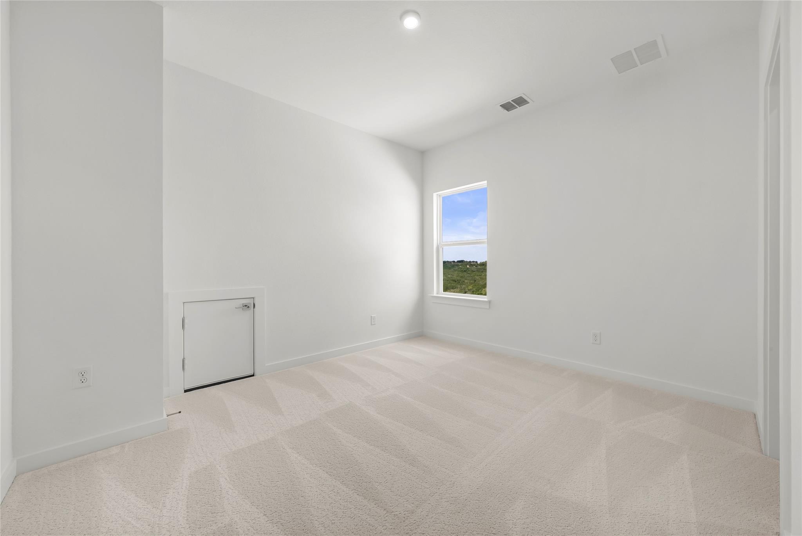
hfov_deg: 108.3
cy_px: 268
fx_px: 290
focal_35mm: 13
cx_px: 401
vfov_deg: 85.5
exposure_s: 1/6
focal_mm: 13
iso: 400
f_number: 11
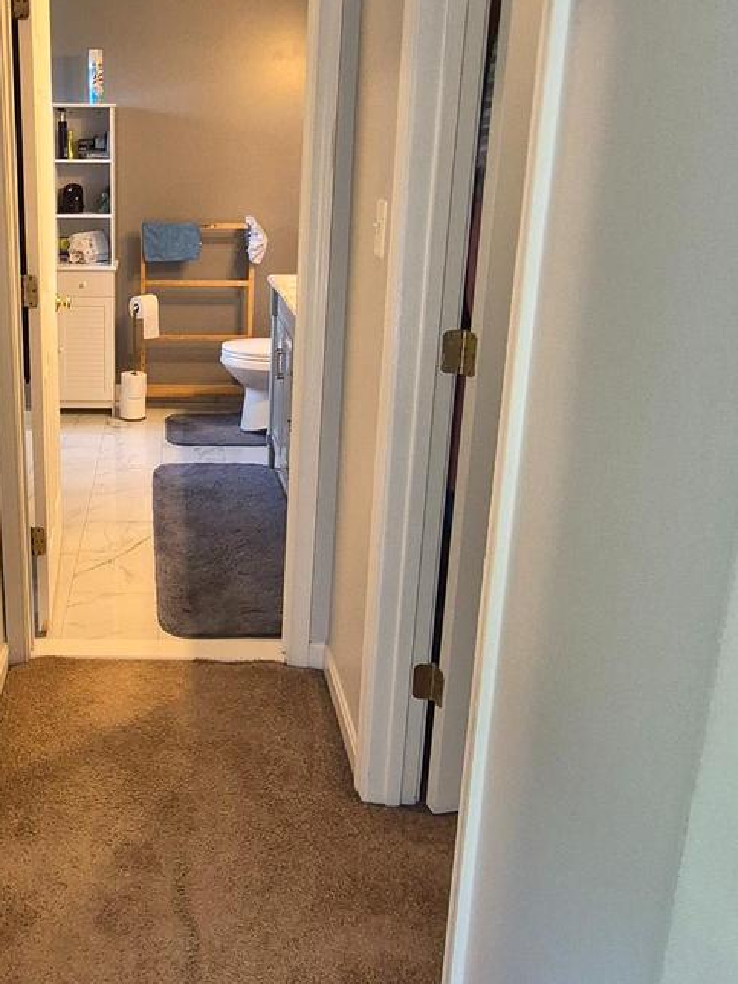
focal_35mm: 31
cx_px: 165
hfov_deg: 43.6
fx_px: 881
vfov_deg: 58.0
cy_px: 400
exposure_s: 1/60
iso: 320
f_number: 2.2
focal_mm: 1.74
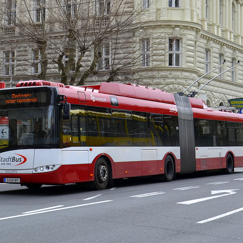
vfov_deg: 34.9
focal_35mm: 49
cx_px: 86
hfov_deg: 34.7
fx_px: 386
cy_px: 120
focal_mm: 25
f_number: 6.3
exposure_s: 1/160
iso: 100
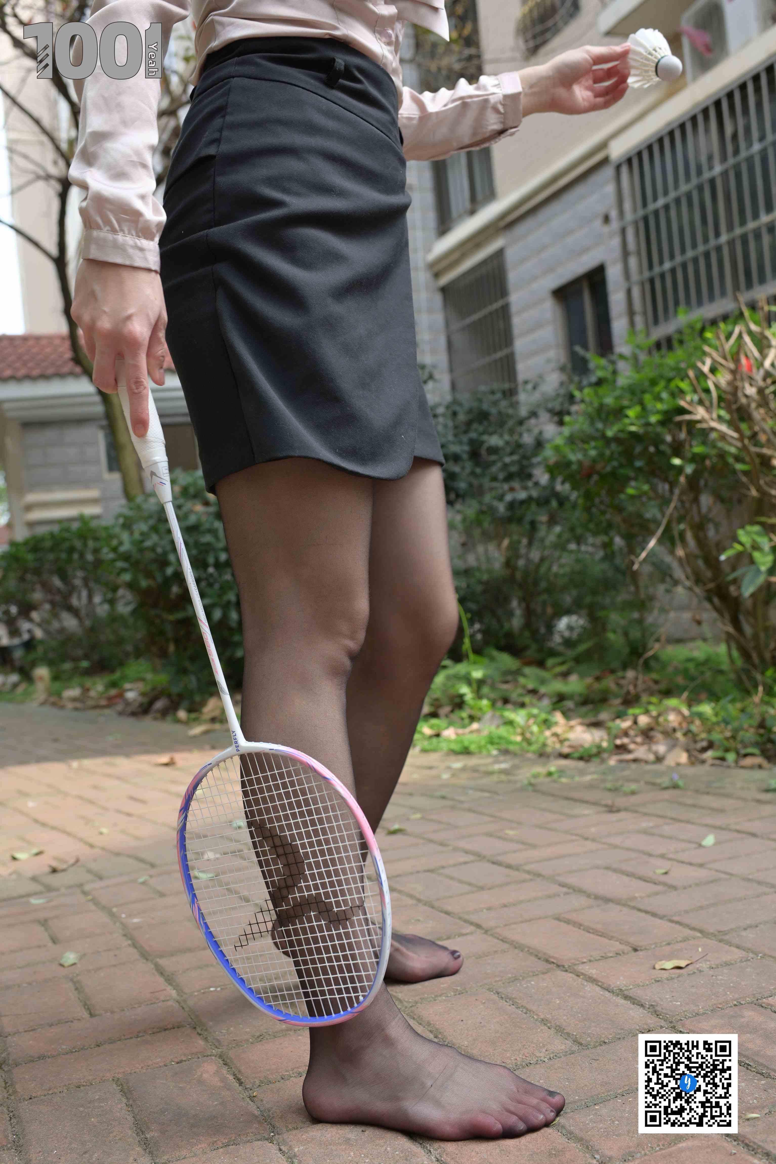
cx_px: 388
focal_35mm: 35
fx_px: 1131
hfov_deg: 37.9
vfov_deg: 54.4
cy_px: 582
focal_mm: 35
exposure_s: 1/200
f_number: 5.6
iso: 200
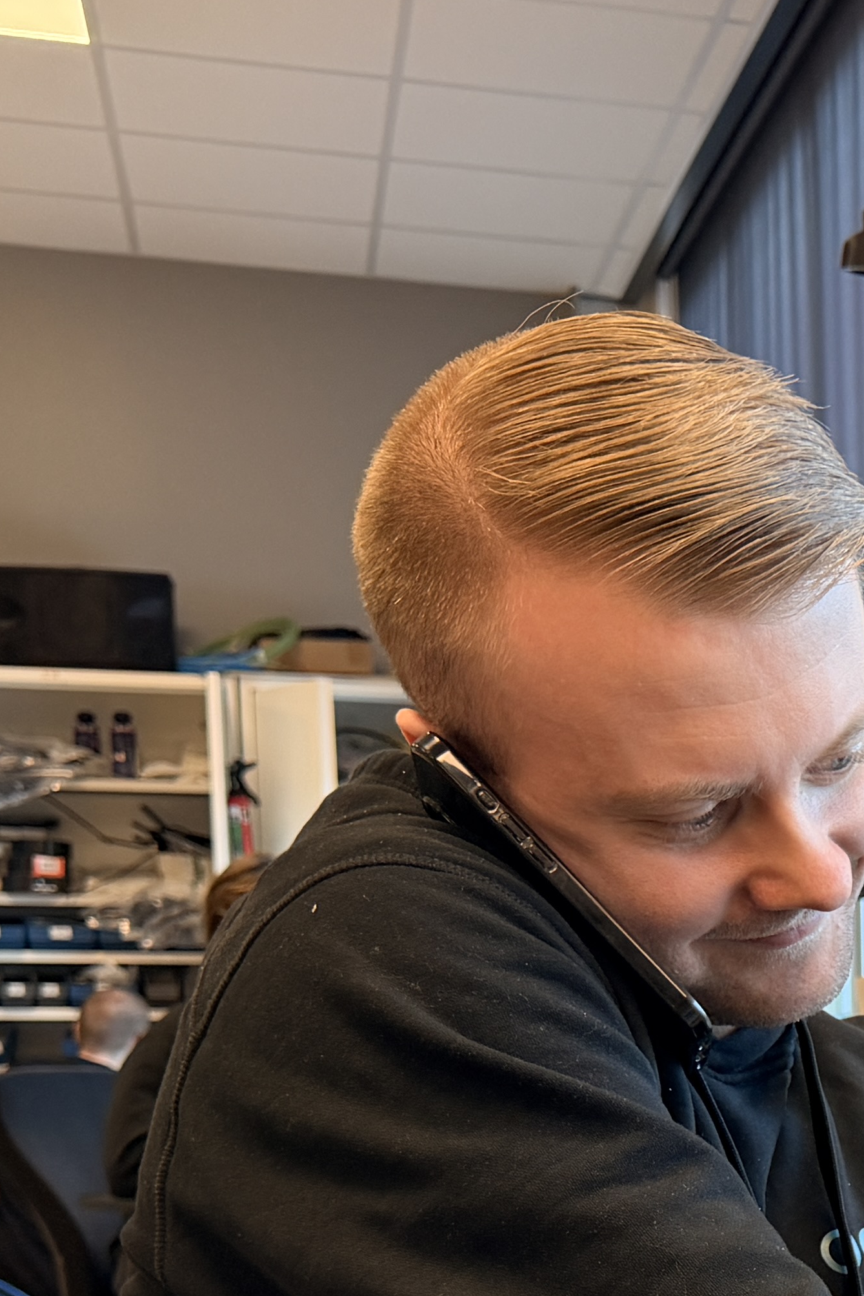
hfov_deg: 17.6
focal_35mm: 71
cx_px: 1205
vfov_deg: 26.6
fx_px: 2555
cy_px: 1354
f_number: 1.78
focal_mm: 6.76
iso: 125
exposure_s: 1/100
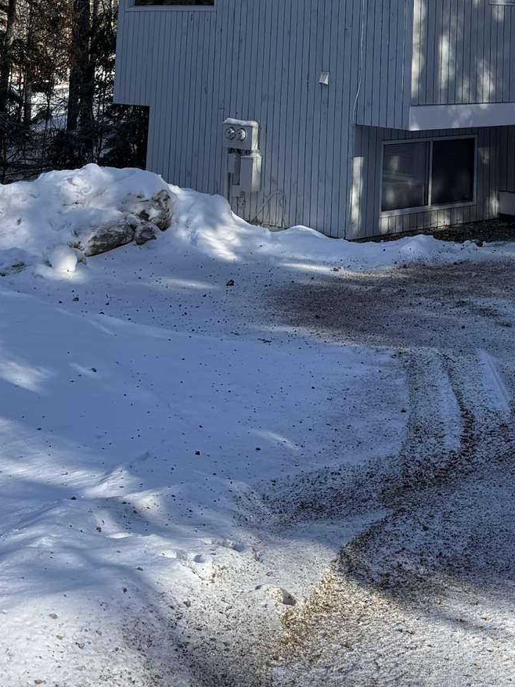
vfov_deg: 27.4
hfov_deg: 22.7
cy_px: -120
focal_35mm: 63
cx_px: 455
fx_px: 1250
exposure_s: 1/2041
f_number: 1.78
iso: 80
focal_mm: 6.76
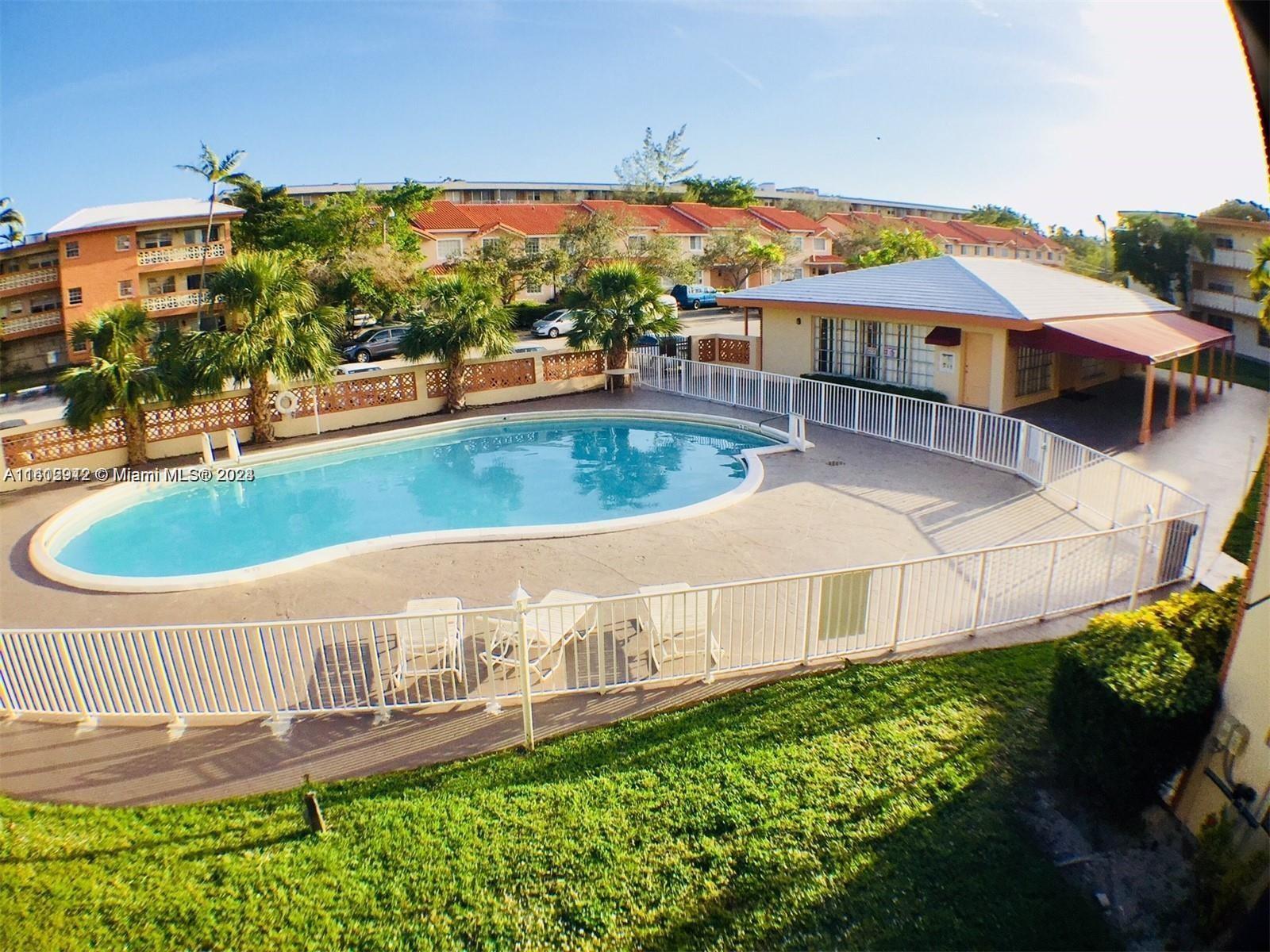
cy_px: 476
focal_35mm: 29
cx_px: 635
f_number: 2.2
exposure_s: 1/1464
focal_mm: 4.15
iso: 32
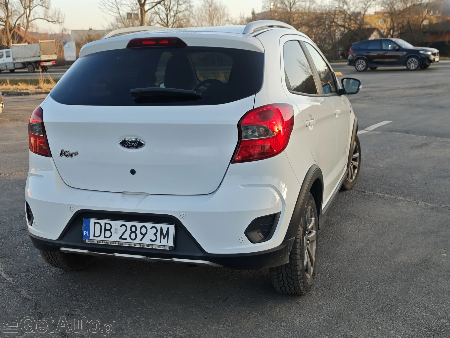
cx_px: 225
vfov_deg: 36.8
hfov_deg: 47.9
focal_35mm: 39
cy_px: 169
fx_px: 507
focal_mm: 8.72
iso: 320
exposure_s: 1/2000
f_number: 2
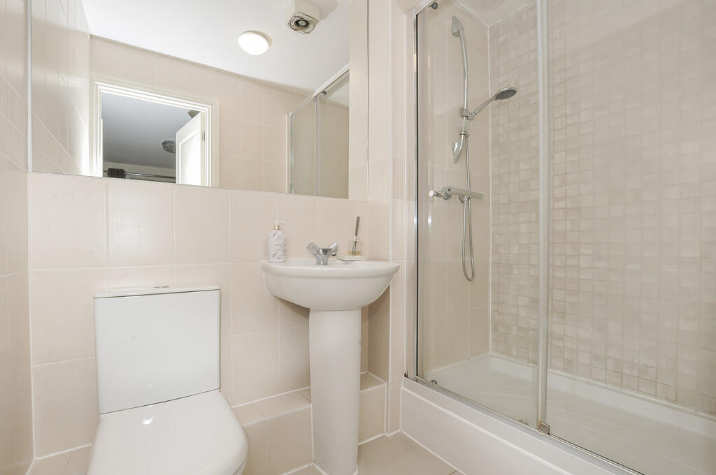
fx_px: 298
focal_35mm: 15
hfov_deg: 100.5
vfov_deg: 77.2
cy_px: 238
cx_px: 358
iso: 400
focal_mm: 10
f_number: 16
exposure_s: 1/15
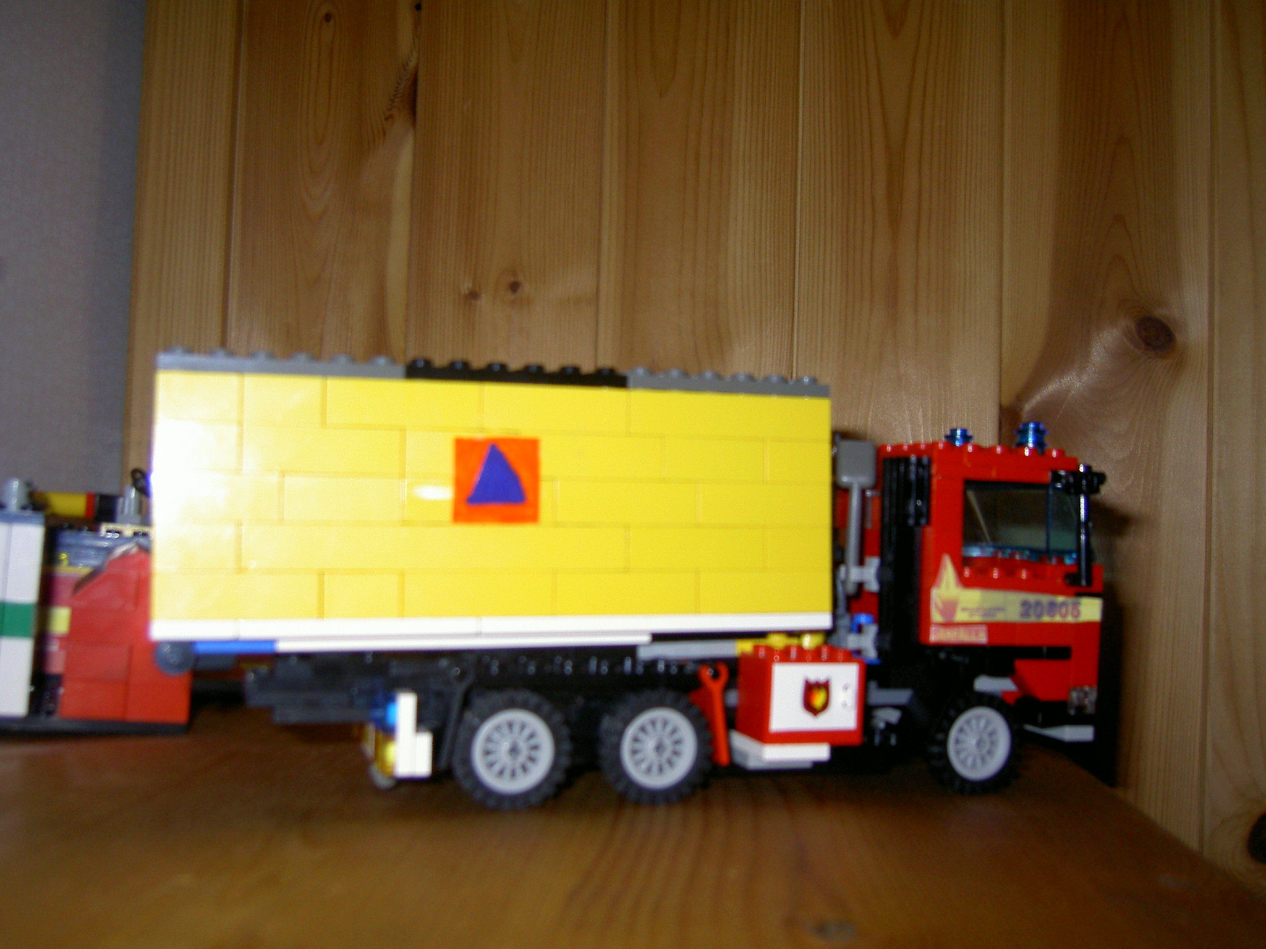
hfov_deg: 54.0
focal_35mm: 34
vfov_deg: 41.8
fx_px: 1243
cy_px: 474
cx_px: 633
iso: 100
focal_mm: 5.6
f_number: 2.8
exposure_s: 1/60
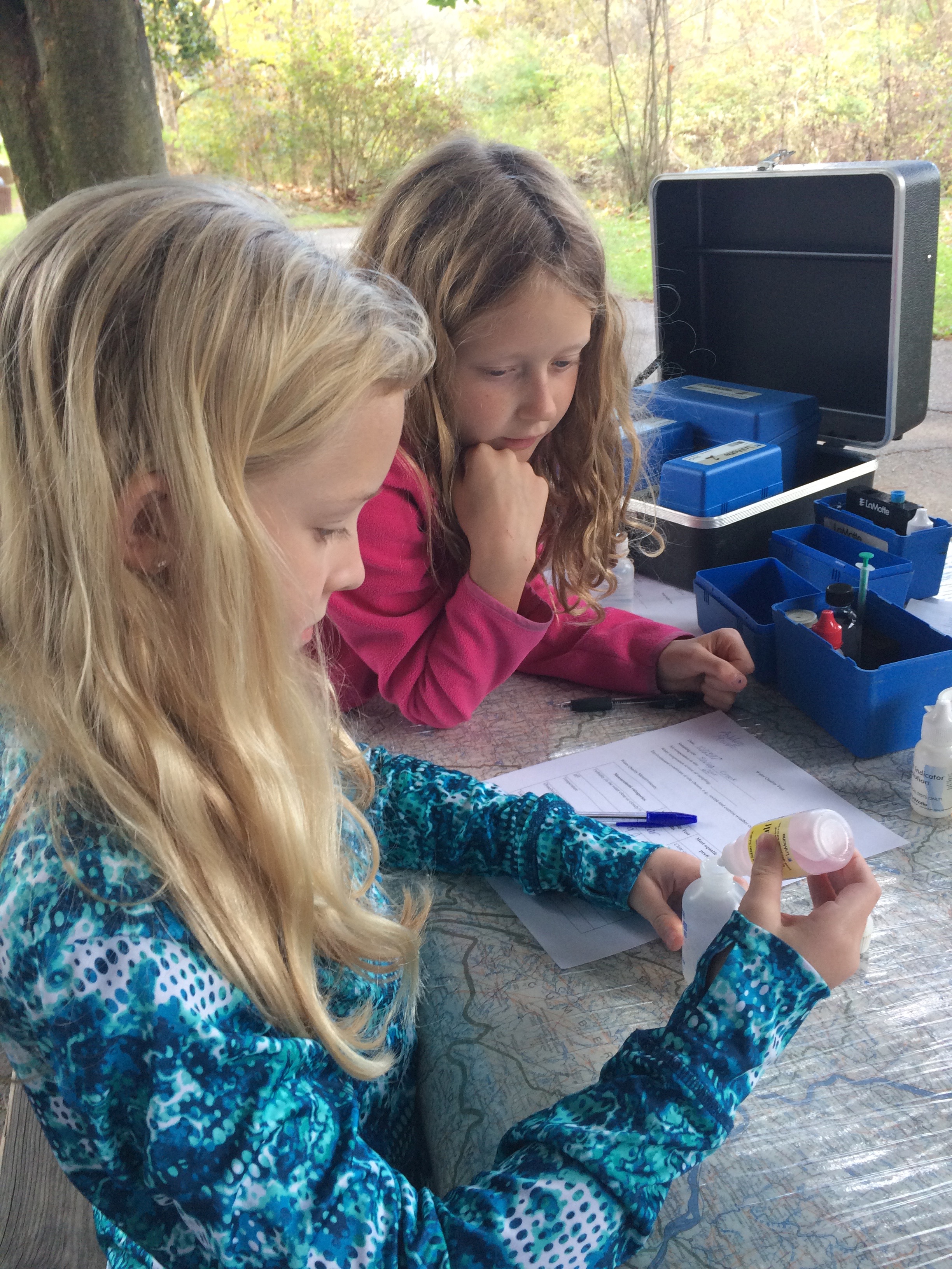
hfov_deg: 48.2
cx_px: 476
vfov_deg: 61.7
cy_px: 634
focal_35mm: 29
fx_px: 1063
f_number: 2.2
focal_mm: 4.15
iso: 100
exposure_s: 1/30
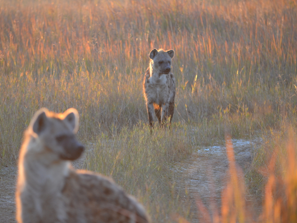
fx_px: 3372
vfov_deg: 3.8
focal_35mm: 393
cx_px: 131
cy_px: 111
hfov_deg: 5.0
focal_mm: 240
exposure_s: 1/250
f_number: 5.3
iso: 800
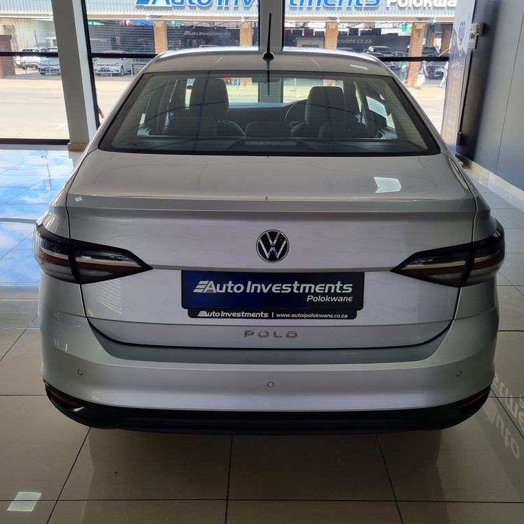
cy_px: 260
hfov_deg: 52.5
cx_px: 258
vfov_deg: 52.5
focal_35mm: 31
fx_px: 531
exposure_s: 1/341
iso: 50
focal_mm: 5.4
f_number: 1.8
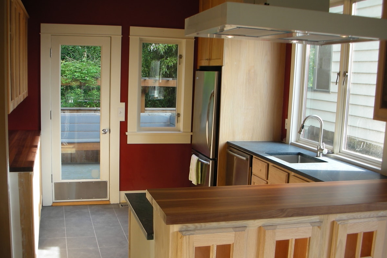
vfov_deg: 32.6
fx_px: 441
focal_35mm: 41
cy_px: 148
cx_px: 174
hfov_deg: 47.3
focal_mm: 5.8
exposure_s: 1/37
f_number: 3
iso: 50
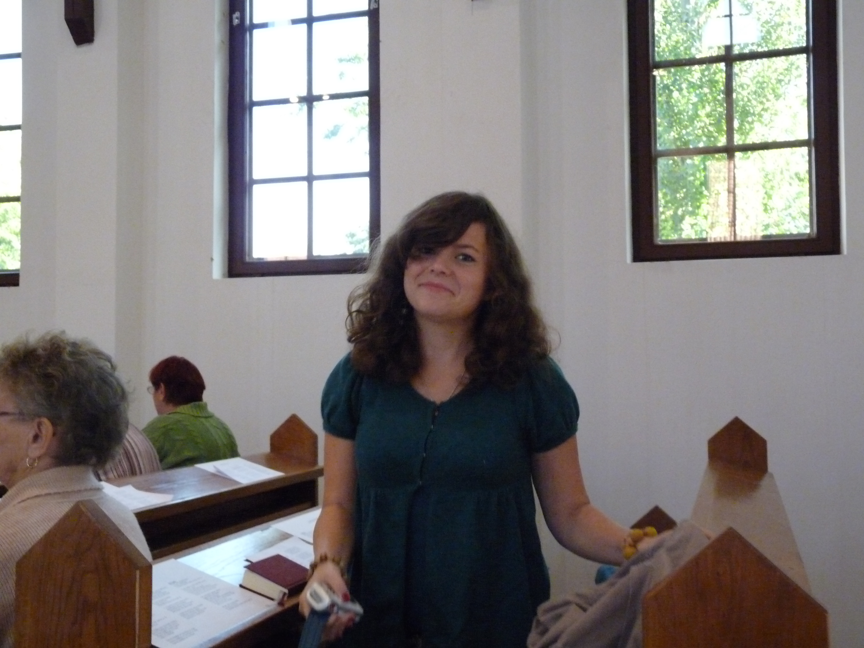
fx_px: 1023
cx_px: 432
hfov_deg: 45.8
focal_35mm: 41
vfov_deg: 35.1
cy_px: 324
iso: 800
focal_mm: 7.3
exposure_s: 1/80
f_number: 3
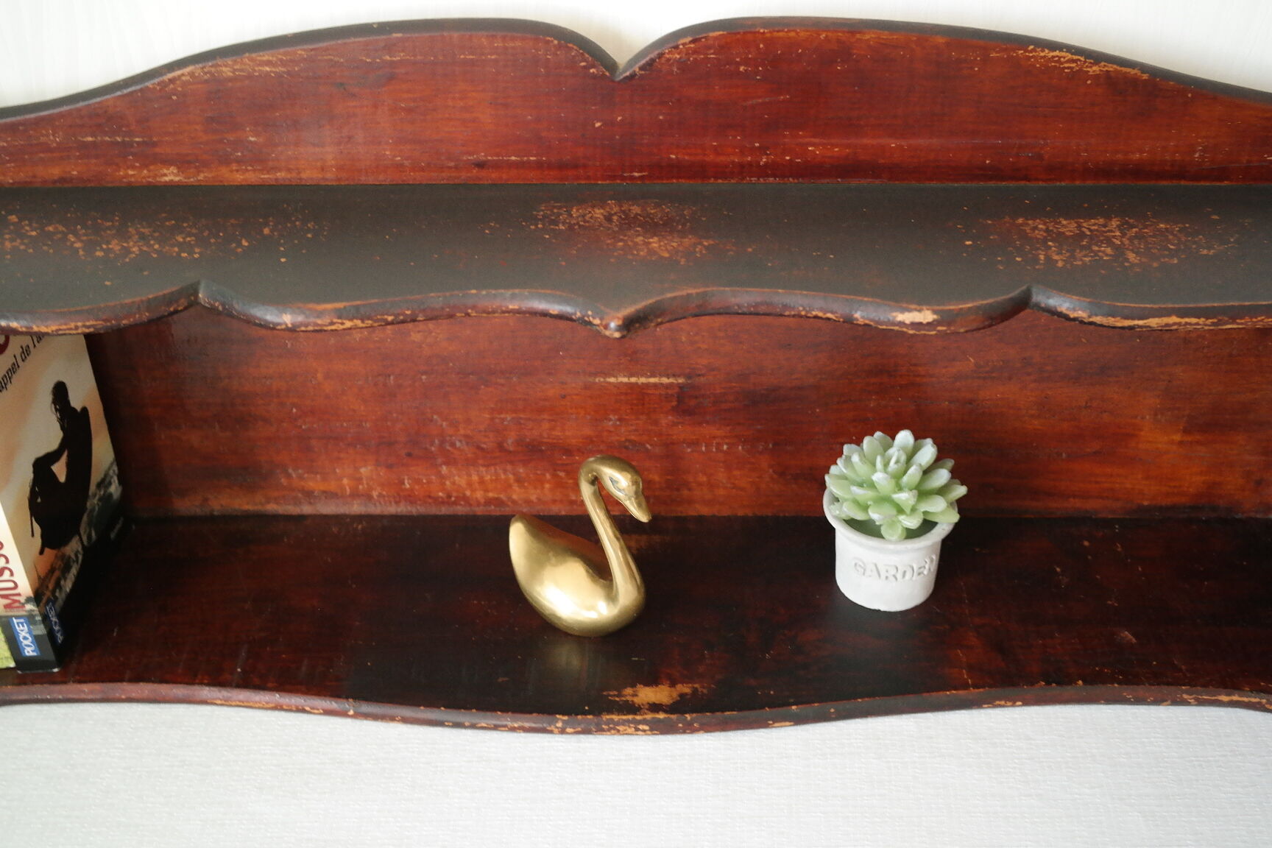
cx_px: 636
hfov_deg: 45.4
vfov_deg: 31.2
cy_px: 424
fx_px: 1519
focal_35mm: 43
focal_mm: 28
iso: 1600
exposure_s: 1/30
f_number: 6.3
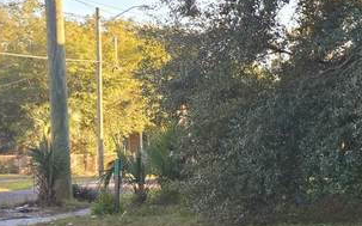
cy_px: 232
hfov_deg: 17.4
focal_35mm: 103
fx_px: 1016
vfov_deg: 12.5
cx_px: 601
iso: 25
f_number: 1.8
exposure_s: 1/219
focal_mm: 5.4
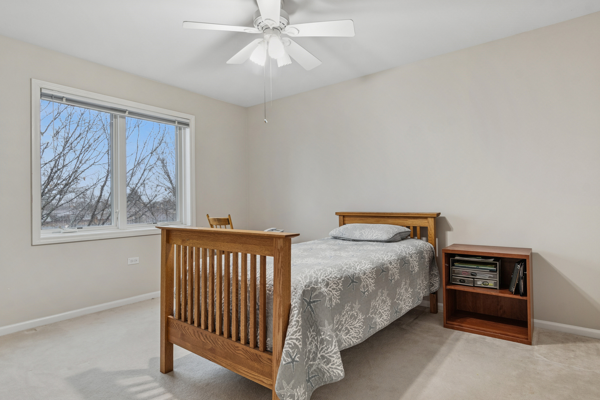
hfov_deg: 90.0
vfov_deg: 67.4
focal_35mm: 18
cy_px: 200
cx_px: 300
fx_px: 300
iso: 320
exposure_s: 1/6
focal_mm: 12
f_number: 8
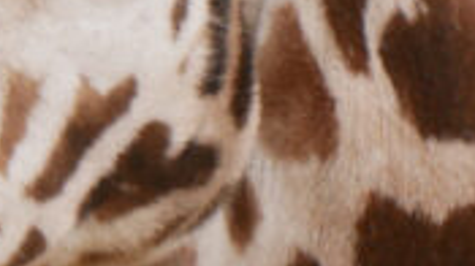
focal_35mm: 2394
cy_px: -186
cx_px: -84
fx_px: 30121
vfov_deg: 0.5
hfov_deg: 0.9
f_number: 5.4
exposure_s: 1/320
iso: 800
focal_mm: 250
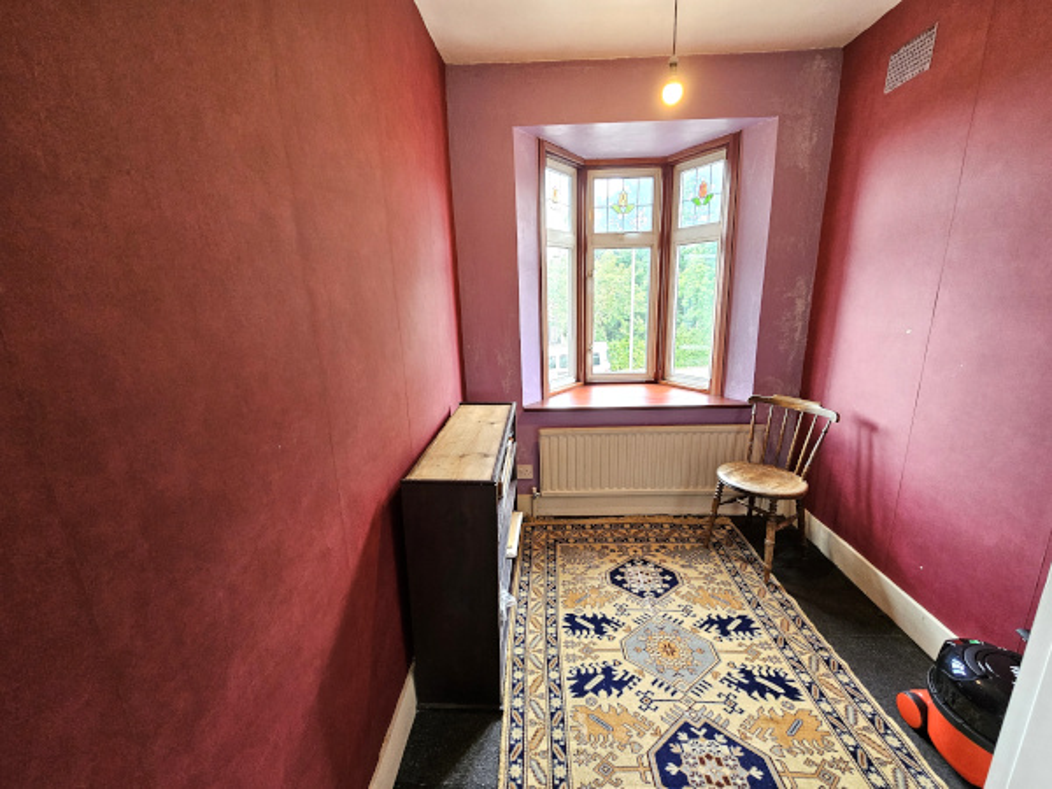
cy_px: 394
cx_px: 526
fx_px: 395
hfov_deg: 106.2
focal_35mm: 13
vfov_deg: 89.9
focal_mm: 2.2
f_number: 2.2
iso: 200
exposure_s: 1/50
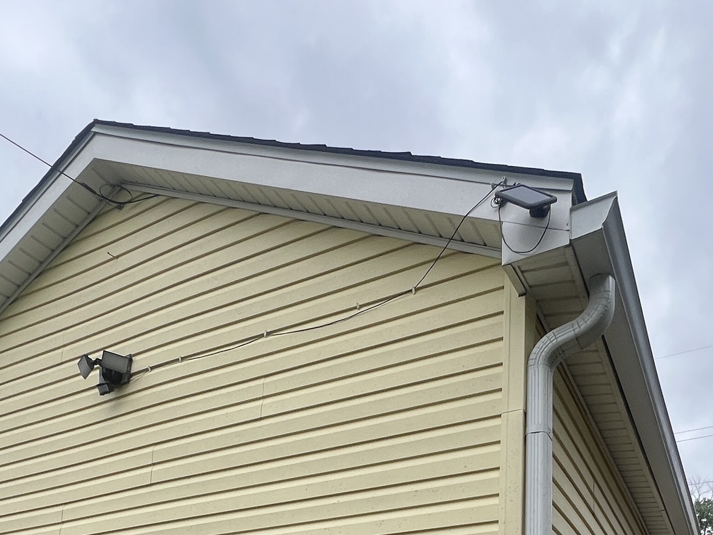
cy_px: 667
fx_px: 700
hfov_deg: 54.0
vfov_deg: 32.9
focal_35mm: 34
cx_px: 350
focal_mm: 1.57
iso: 32
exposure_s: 1/927
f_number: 1.8
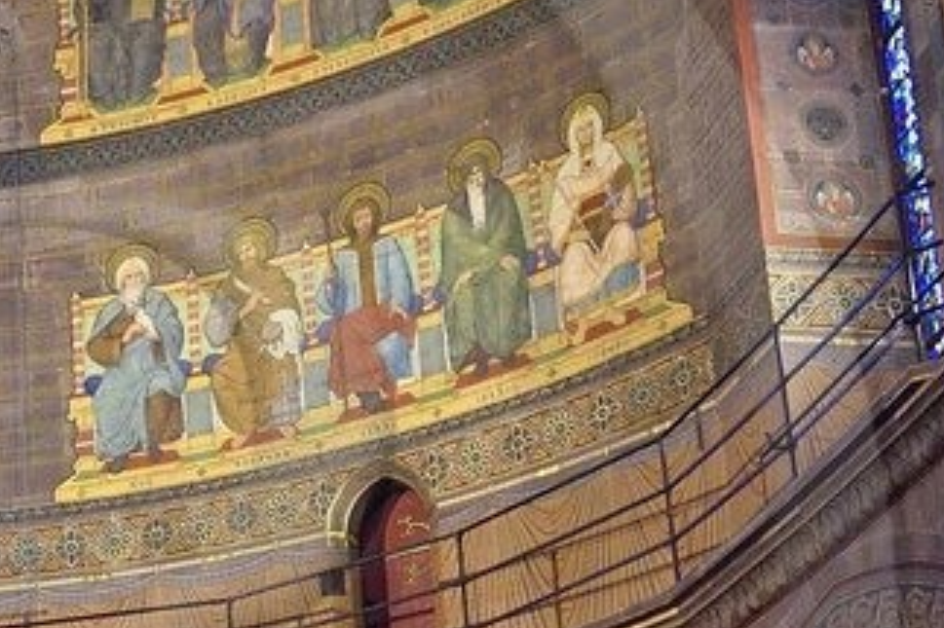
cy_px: 686
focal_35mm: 119
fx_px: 3119
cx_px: -307
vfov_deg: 11.3
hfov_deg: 16.2
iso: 1600
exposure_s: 1/4
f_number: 6.3
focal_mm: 24
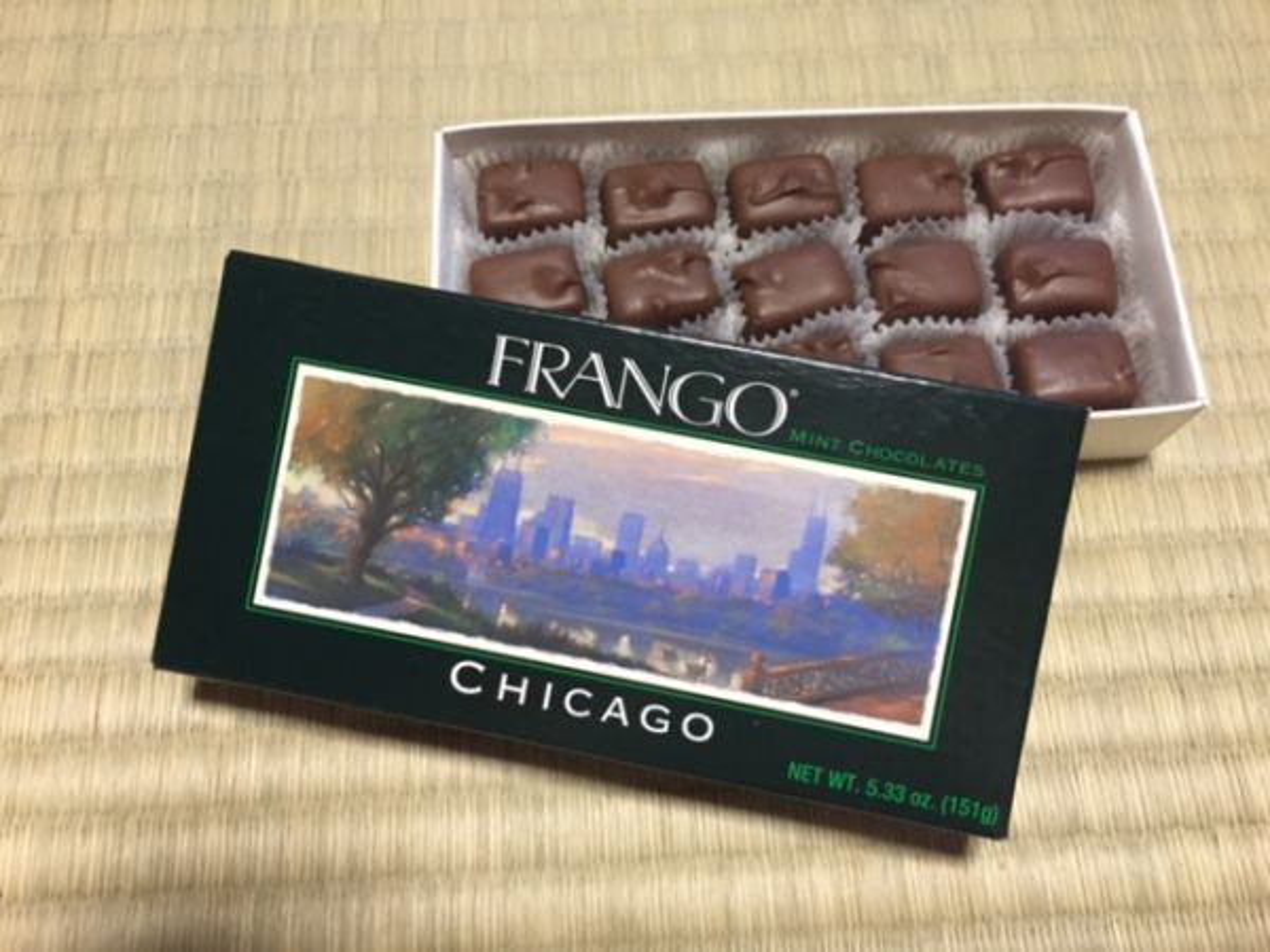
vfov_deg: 48.2
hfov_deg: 61.7
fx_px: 1064
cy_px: 476
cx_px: 635
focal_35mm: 29
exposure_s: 1/30
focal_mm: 4.15
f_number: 2.2
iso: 200
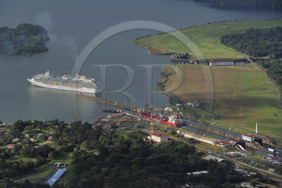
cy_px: 94
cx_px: 141
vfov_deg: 9.1
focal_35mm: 150
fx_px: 1175
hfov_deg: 13.7
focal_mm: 150
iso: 200
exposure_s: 1/1000
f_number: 7.1
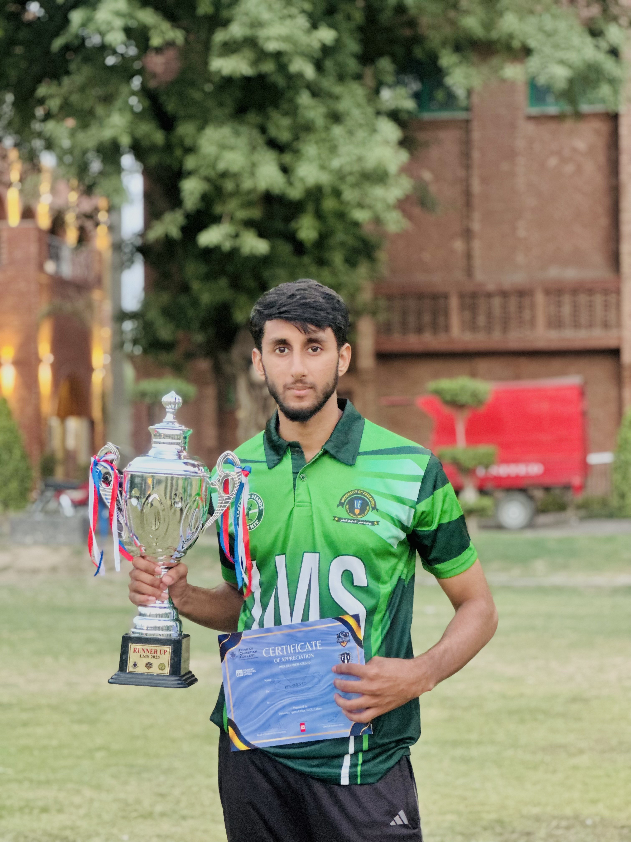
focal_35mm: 77
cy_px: 421
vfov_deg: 25.3
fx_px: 1871
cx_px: 316
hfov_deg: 19.1
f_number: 2.8
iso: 400
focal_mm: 9
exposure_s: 1/14
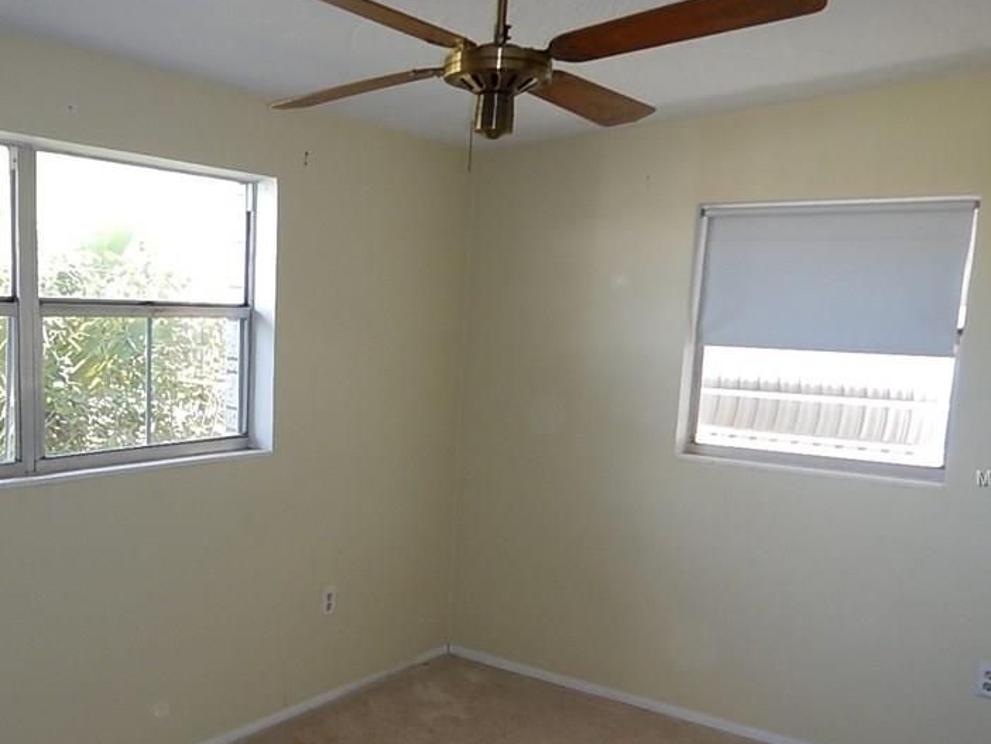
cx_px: 339
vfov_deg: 40.4
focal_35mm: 35
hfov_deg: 51.7
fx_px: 1002
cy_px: 479
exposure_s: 1/40
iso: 125
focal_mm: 4.3
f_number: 2.8
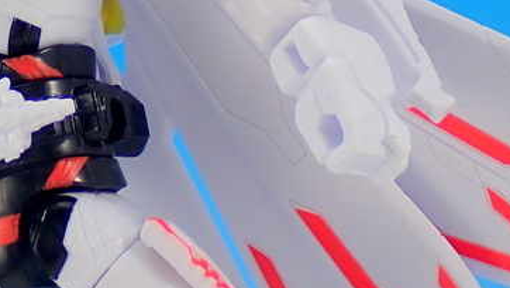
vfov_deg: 6.4
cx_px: 63
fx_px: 2584
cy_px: 123
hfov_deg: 11.2
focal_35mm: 191
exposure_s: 1/25
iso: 100
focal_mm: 11.09
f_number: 3.6
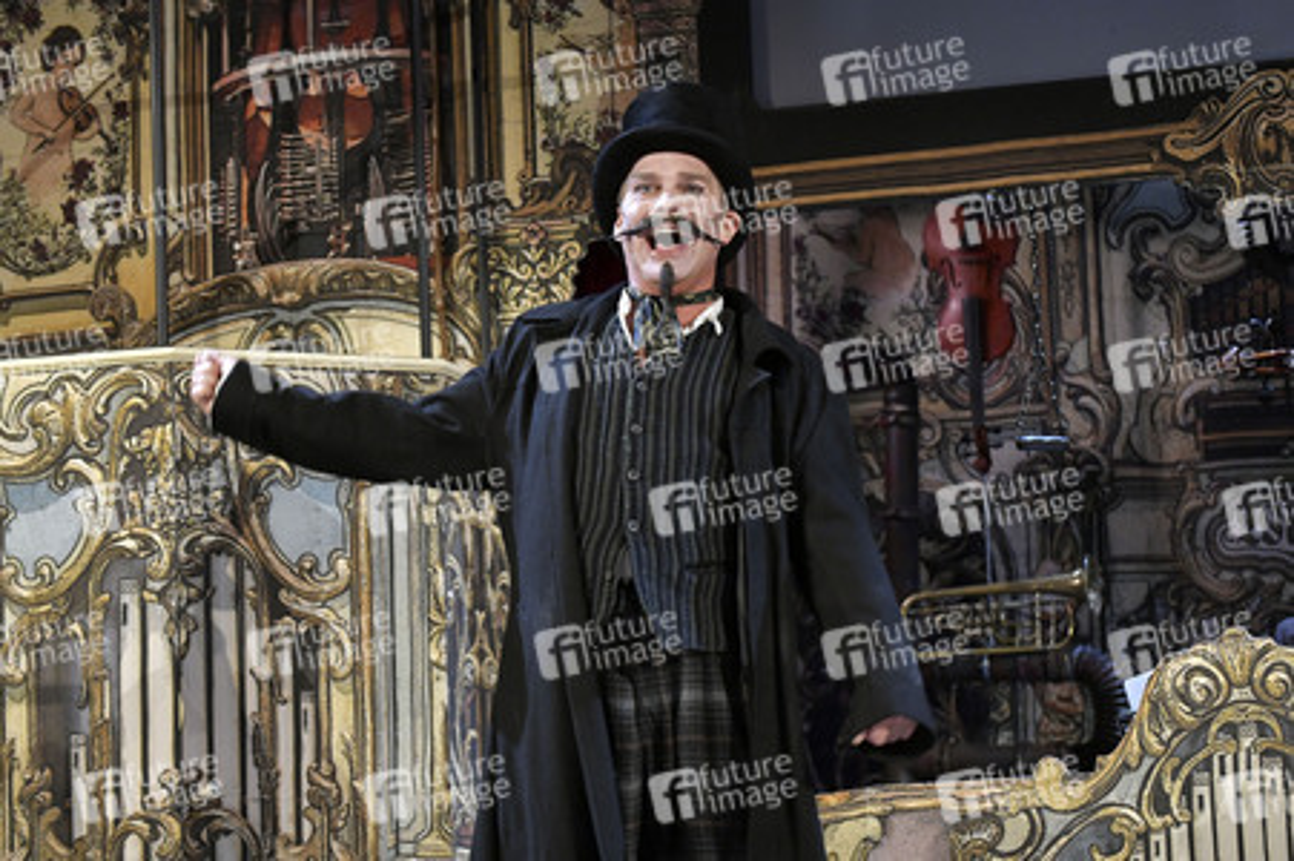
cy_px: 430
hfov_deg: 18.6
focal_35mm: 110
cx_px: 647
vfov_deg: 12.4
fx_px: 3951
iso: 3200
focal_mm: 110
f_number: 5.6
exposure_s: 1/250
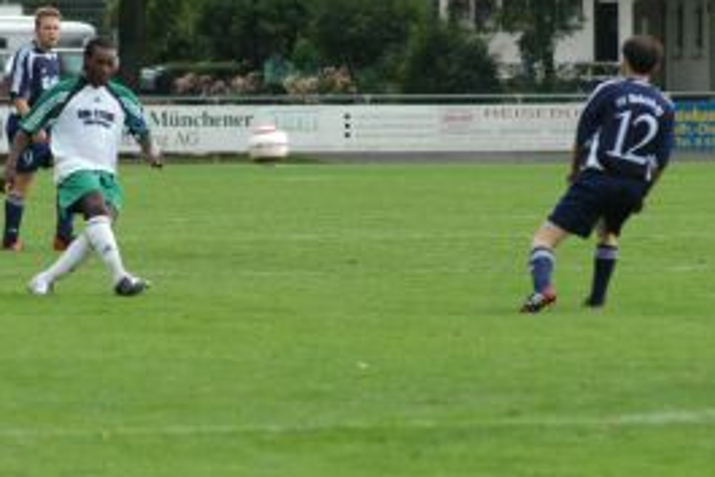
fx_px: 8982
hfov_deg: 4.6
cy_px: 243
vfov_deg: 3.0
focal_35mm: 452
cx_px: 340
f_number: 5
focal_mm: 200
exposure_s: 1/350
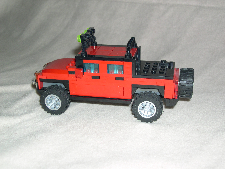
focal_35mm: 52
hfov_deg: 36.8
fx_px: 338
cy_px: 84
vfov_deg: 28.0
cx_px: 112
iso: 100
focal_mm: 11.1
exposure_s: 1/60
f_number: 3.2
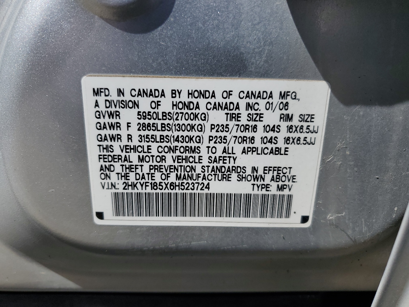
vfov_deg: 53.1
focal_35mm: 26
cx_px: 204
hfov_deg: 67.3
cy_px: 154
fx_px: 307
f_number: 1.5
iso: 50
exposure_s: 1/3333
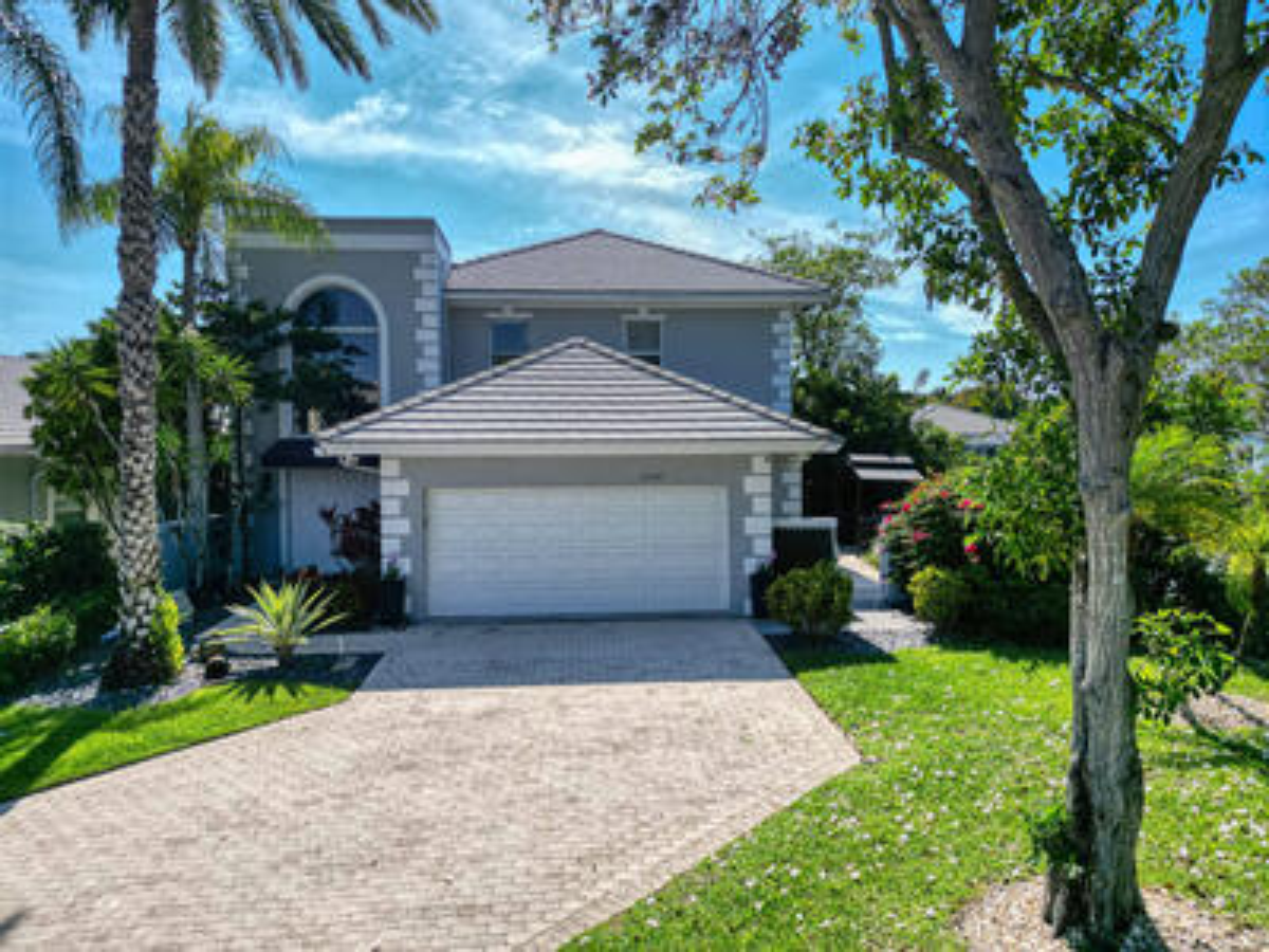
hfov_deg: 71.6
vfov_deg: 56.8
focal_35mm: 24
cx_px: 634
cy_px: 476
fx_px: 880
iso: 110
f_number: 1.7
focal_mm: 6.7
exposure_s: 1/3000
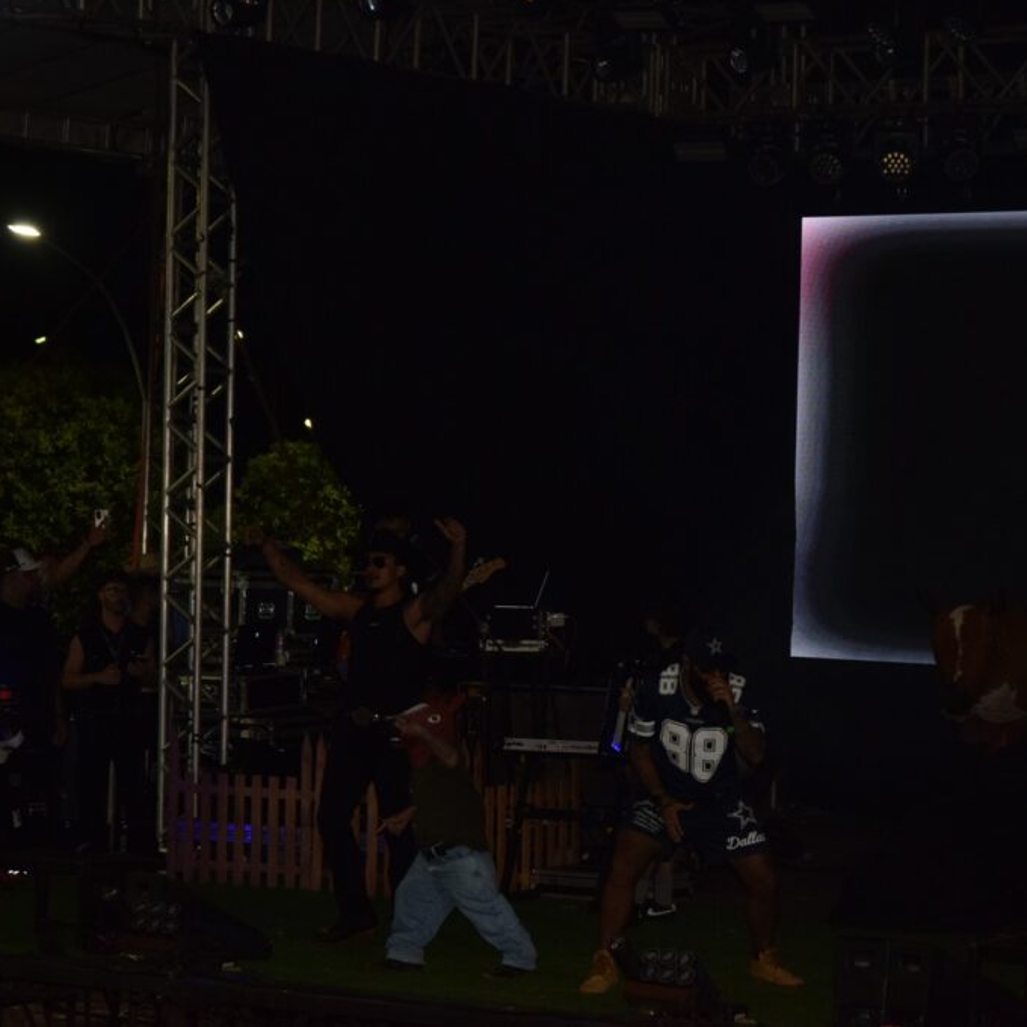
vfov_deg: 16.5
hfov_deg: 16.5
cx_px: 637
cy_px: 512
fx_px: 3546
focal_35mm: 106
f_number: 5
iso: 800
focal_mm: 55
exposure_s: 1/100
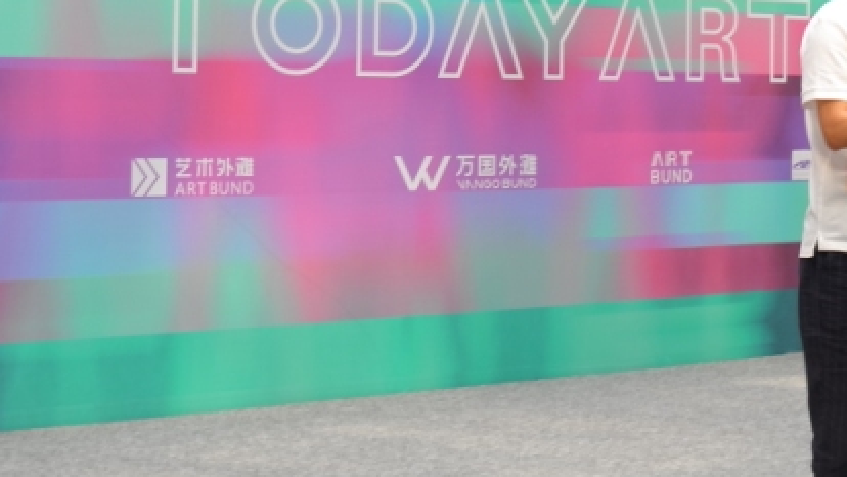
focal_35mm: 93
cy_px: -14
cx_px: 720
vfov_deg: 12.8
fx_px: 2089
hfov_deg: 22.5
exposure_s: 1/50
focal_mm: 24
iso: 100
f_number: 4
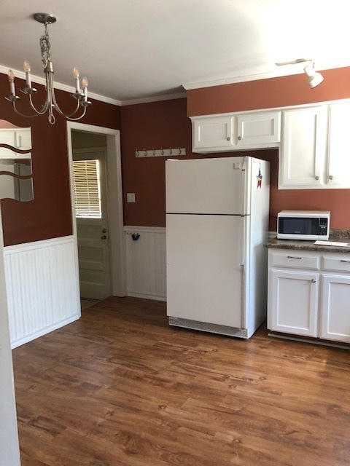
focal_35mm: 28
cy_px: 233
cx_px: 175
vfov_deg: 63.4
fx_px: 377
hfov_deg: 49.7
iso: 40
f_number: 1.8
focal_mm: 3.99
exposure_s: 1/30
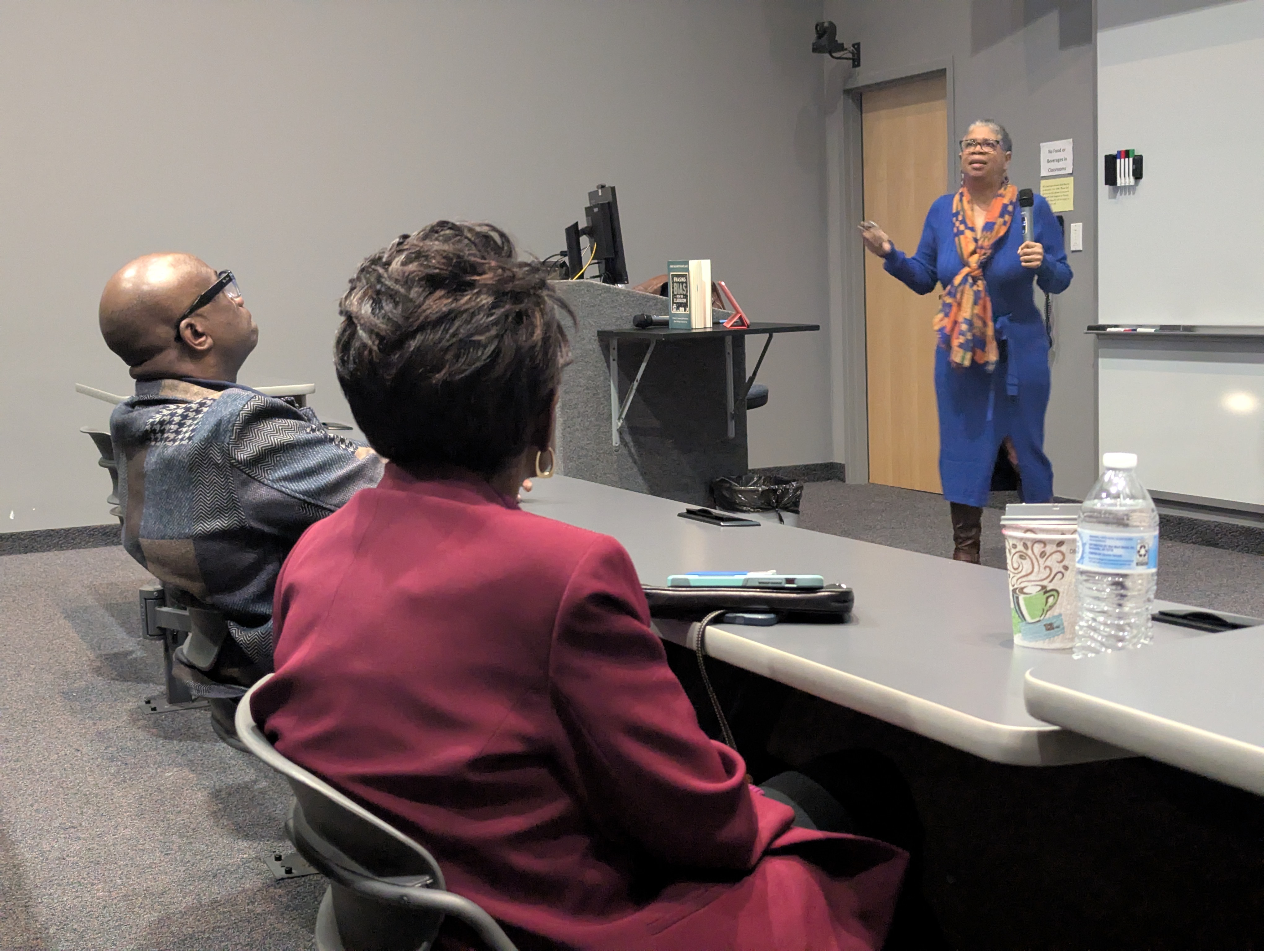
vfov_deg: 30.3
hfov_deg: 39.6
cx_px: 632
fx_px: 1755
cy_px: 476
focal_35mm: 48
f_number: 1.85
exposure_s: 1/24
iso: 1240
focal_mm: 6.81
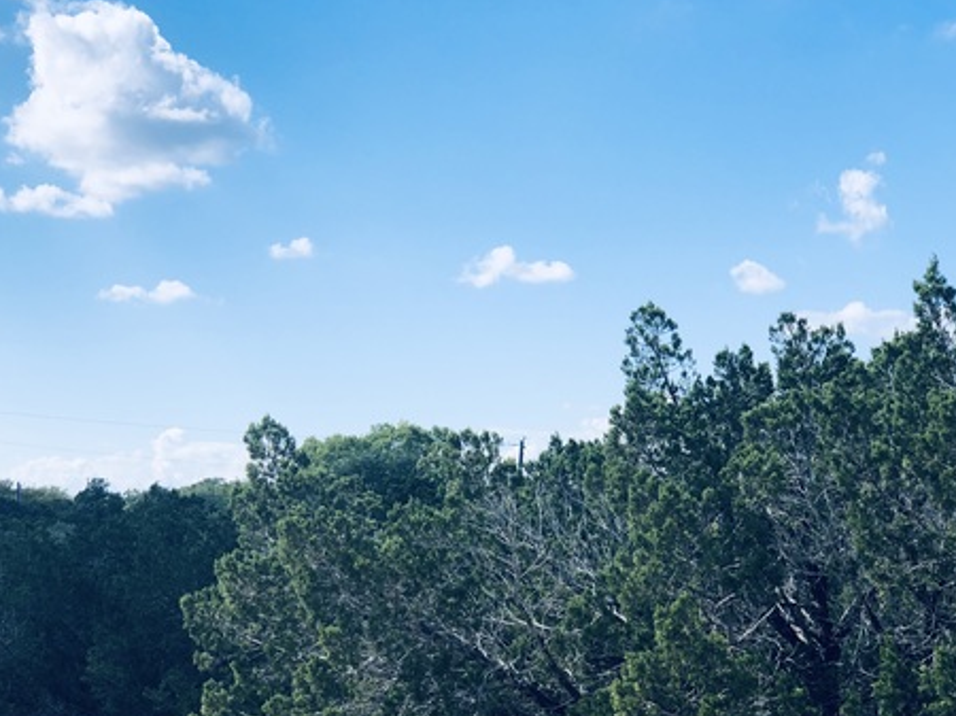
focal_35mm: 74
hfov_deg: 26.3
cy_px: 476
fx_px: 2043
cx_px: 472
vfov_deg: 19.8
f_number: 2.4
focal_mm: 6
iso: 16
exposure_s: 1/1372
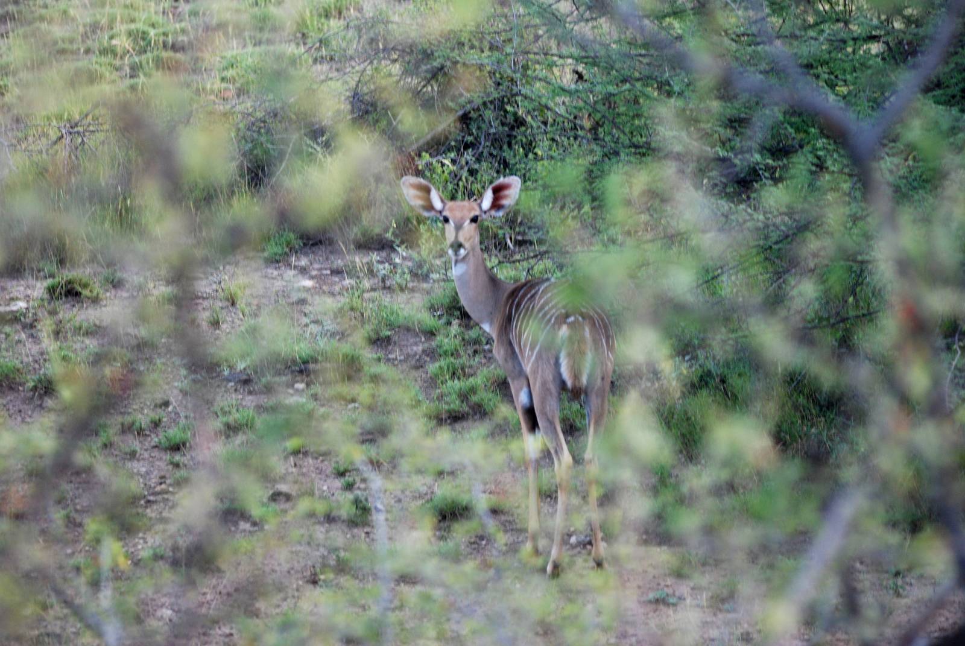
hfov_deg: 10.1
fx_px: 5434
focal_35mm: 202
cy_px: 323
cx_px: 482
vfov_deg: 6.8
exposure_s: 1/100
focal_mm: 135
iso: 400
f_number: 4.5
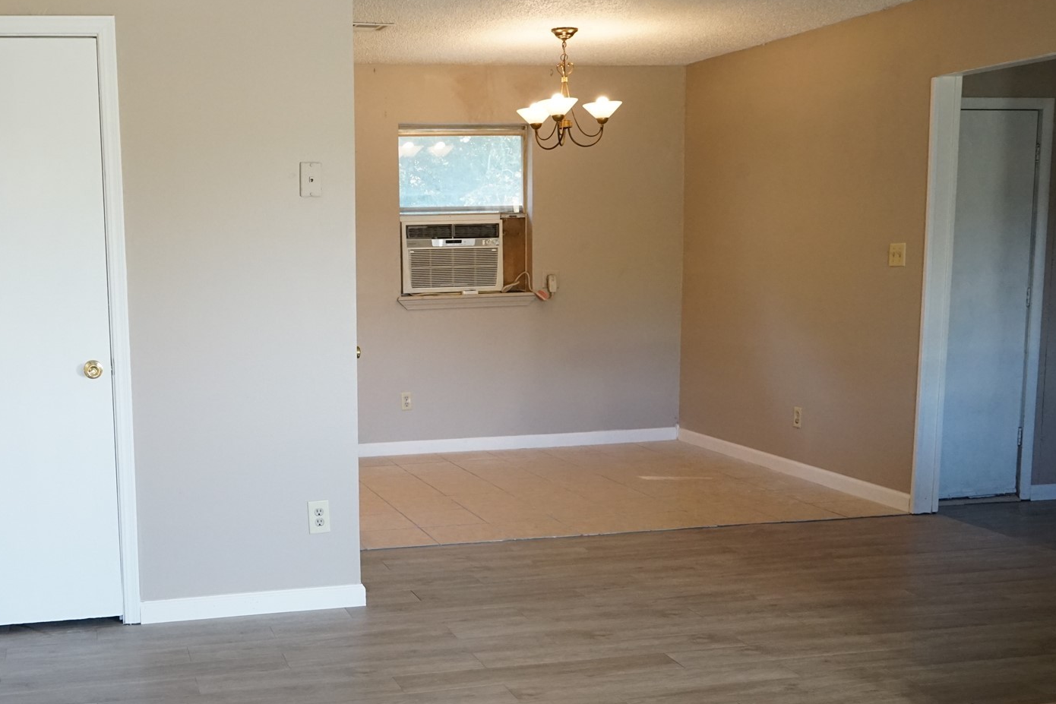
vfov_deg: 32.5
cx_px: 318
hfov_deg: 46.3
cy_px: 420
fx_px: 1203
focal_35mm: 41
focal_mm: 28
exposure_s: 1/80
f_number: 8
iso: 3200
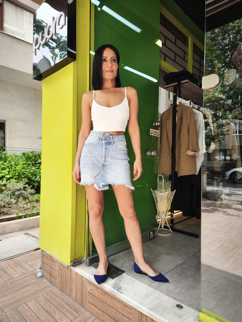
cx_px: 121
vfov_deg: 73.9
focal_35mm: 23
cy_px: 161
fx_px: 214
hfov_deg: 58.9
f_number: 1.7
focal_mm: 5.35
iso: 80
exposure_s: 1/251
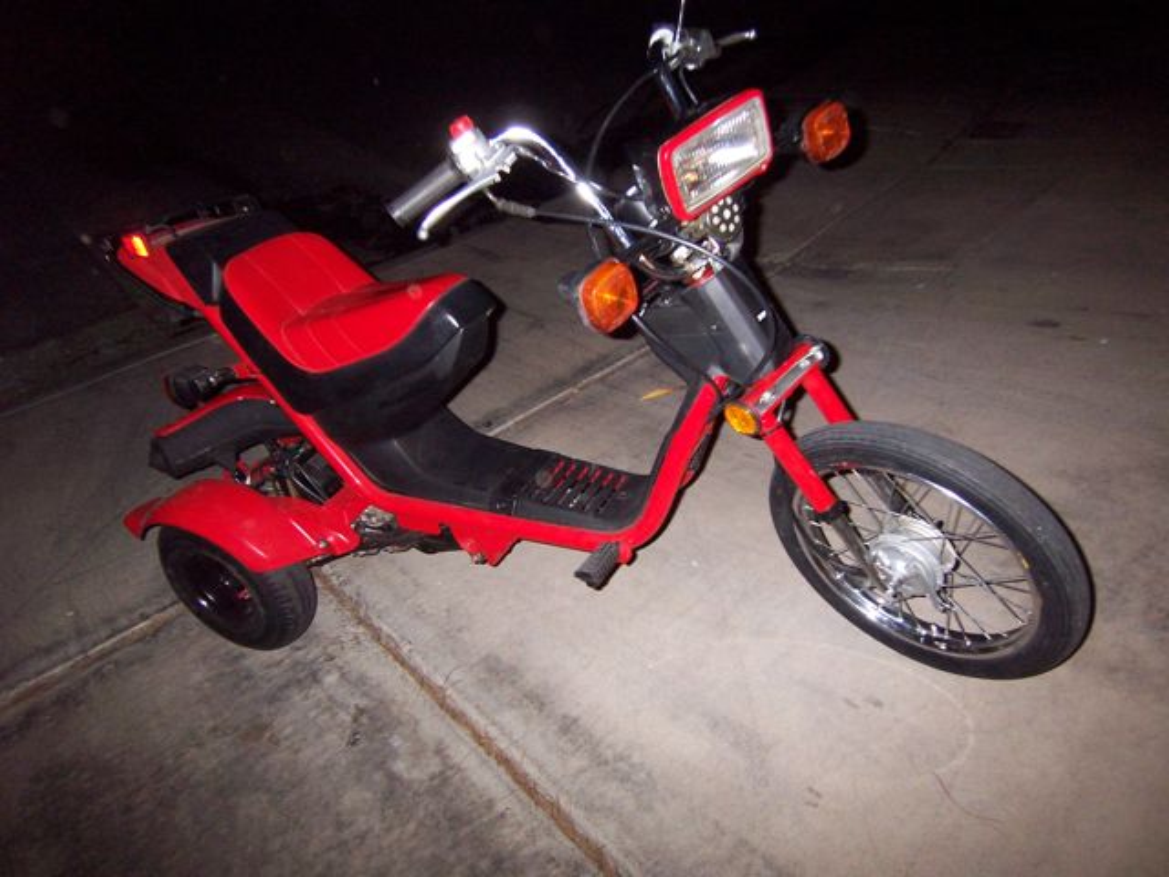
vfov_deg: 58.9
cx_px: 584
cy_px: 438
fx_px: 777
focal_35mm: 23
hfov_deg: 73.9
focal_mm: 3.8
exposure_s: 1/30
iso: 200
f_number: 2.8
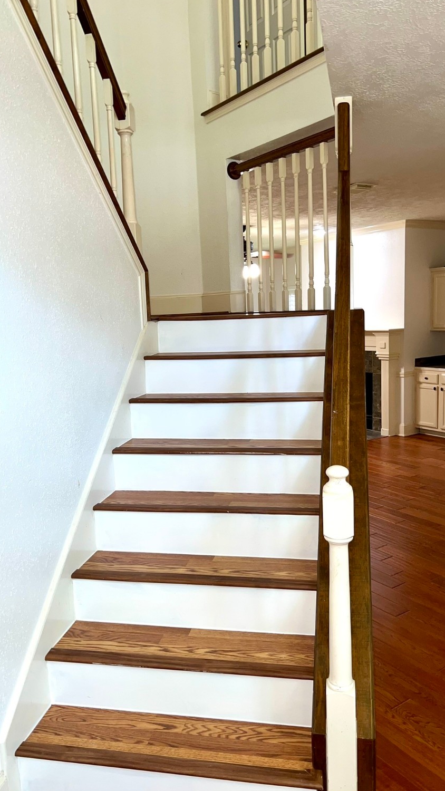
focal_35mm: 29
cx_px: 233
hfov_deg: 40.2
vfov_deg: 66.1
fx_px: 608
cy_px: 401
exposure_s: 1/27
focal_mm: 5.7
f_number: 1.5
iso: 40
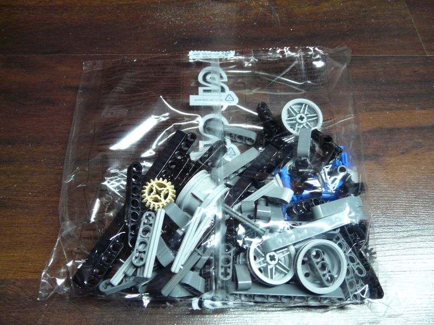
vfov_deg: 49.7
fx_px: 351
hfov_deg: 63.4
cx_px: 217
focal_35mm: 28
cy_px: 162
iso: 200
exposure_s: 1/13
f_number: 2.8
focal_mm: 4.6
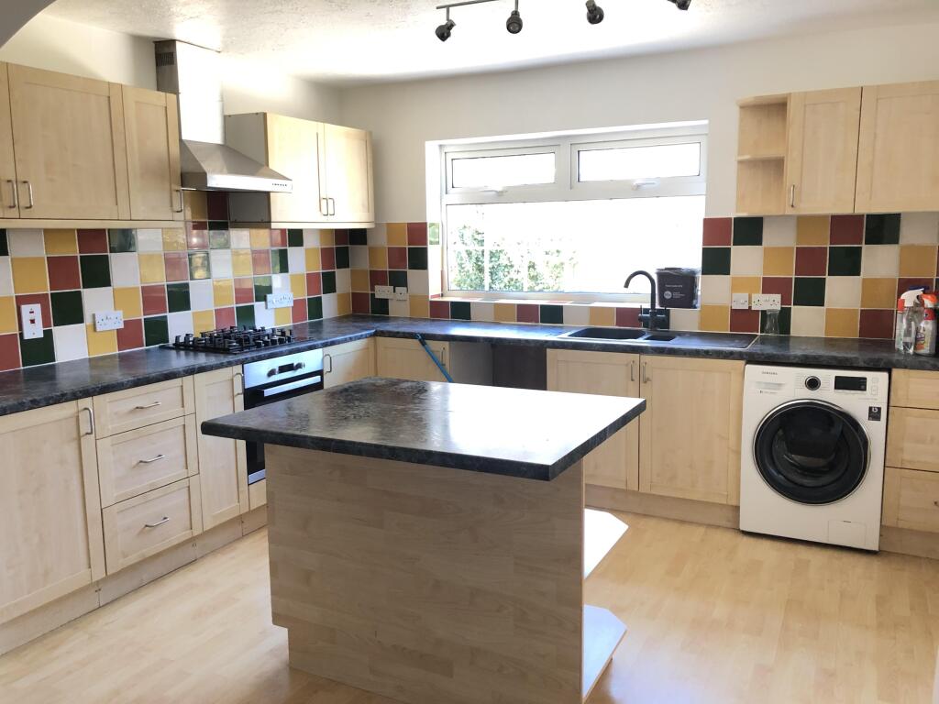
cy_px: 352
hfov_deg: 63.4
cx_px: 470
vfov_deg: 49.7
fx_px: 760
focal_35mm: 28
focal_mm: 3.99
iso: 32
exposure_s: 1/25
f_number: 1.8
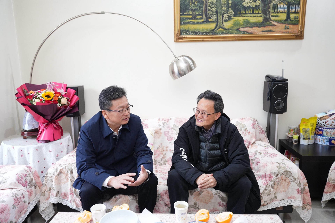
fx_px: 251
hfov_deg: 67.4
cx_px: 168
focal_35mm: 27
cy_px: 112
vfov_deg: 47.9
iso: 3200
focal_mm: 27
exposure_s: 1/100
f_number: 4
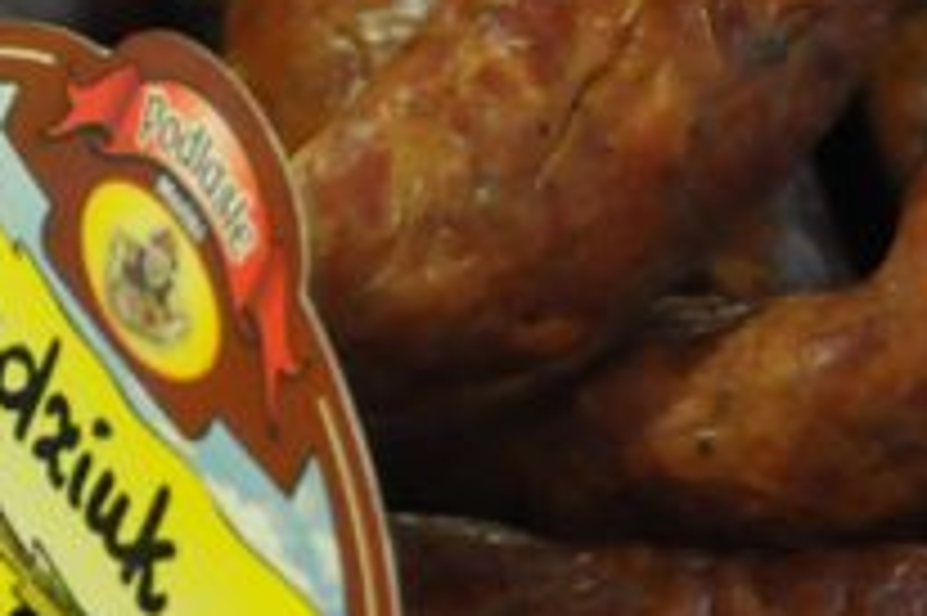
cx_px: 68
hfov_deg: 6.9
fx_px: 7667
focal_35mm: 298
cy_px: 171
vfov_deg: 4.6
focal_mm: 40
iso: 2000
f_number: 4.5
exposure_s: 1/40
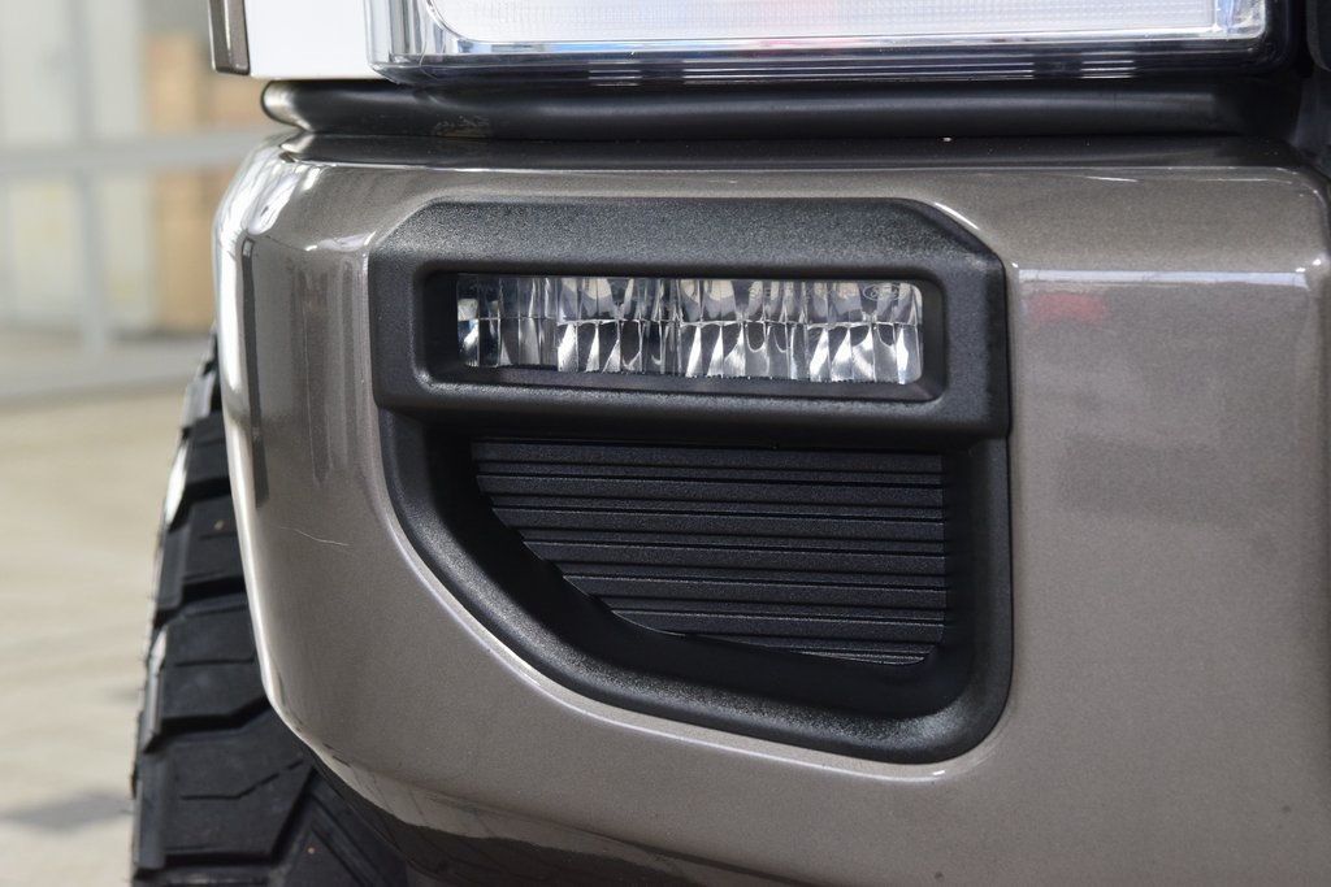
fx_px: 3882
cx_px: 666
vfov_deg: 13.0
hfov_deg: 19.5
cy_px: 444
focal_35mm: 105
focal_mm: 70
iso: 1400
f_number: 7.1
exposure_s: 1/30
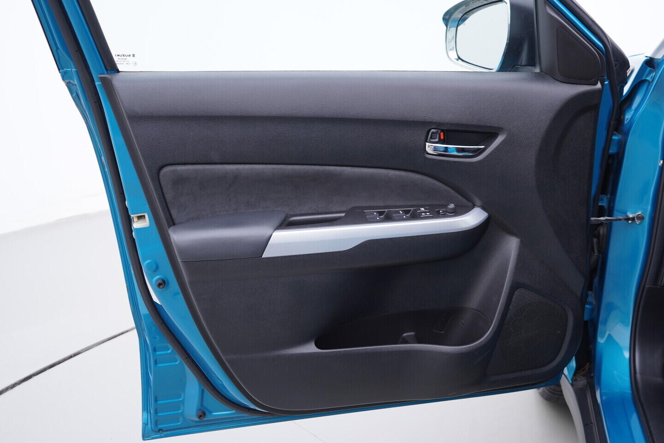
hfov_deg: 53.1
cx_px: 332
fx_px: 664
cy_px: 222
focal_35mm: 36
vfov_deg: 36.9
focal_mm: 24
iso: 125
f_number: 3.2
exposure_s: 1/50
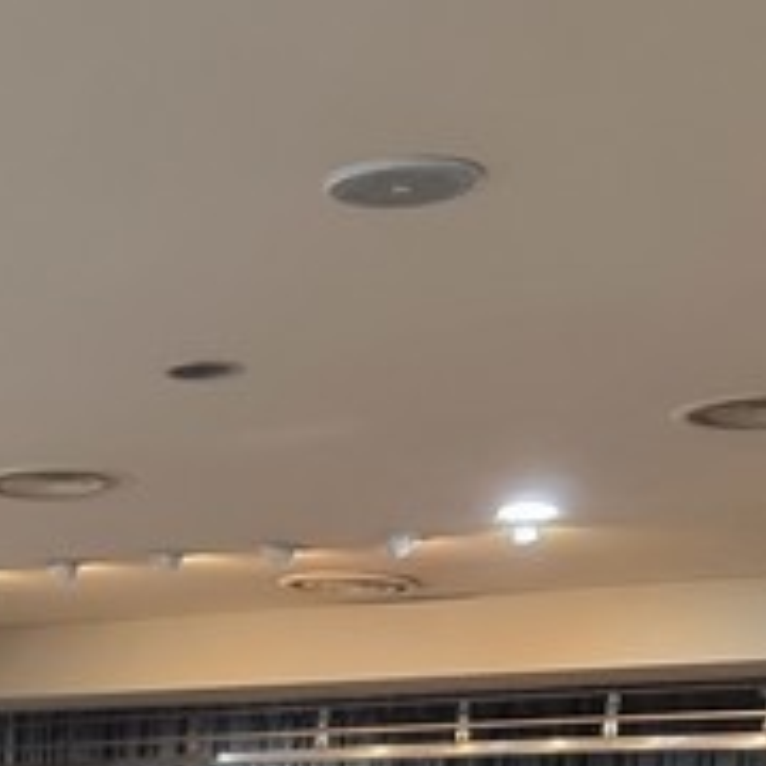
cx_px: -430
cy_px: 1149
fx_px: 2829
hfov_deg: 14.3
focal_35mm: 113
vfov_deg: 14.4
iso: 320
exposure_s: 1/40
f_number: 1.8
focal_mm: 6.7
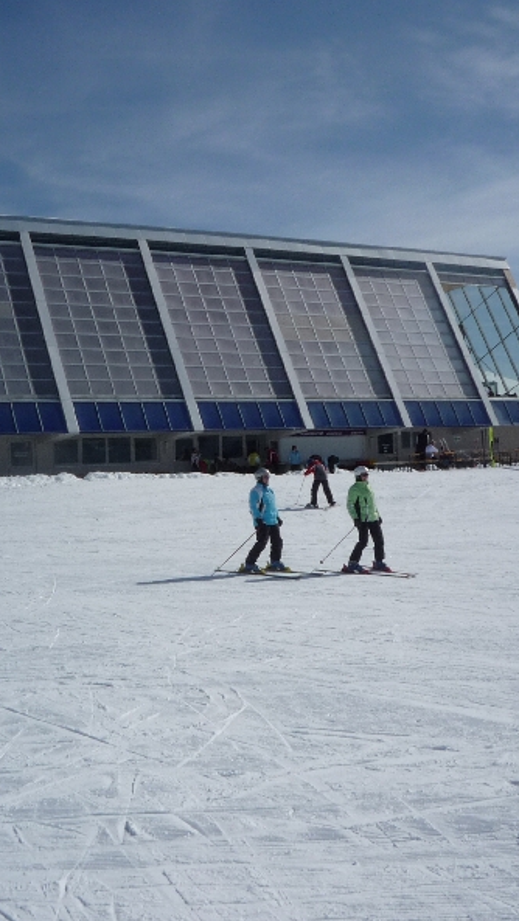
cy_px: 464
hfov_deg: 25.4
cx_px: 207
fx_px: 1149
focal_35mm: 47
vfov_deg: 43.7
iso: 100
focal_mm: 5.2
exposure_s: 1/800
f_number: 8
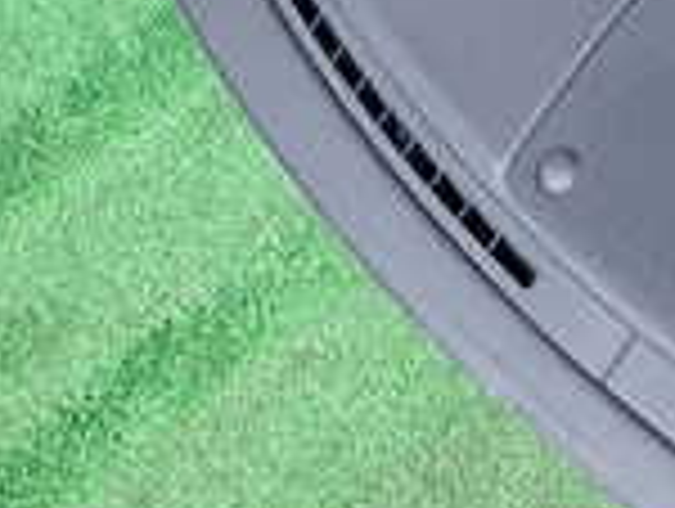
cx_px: 1238
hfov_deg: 16.3
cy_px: 220
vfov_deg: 14.8
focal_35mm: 100
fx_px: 1953
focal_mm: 4.5
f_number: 2
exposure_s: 1/60
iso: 100
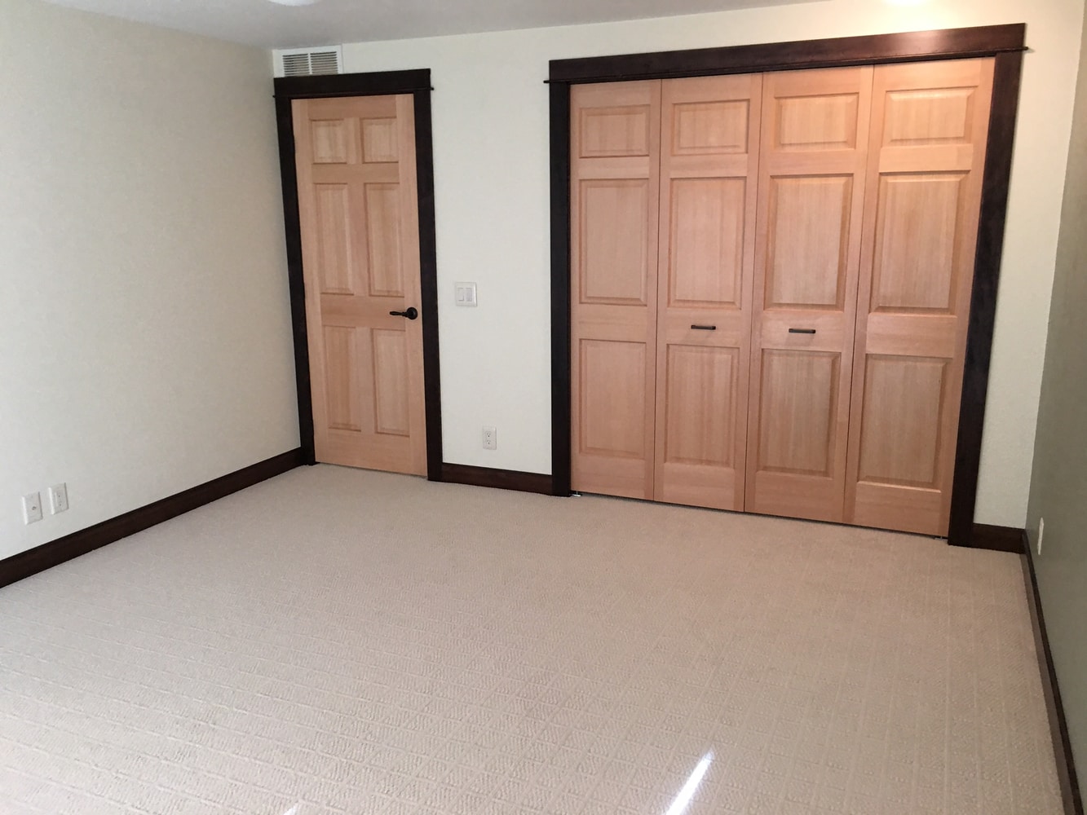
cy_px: 408
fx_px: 911
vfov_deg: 48.2
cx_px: 544
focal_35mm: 29
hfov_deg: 61.7
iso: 100
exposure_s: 1/30
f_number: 2.2
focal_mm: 4.15
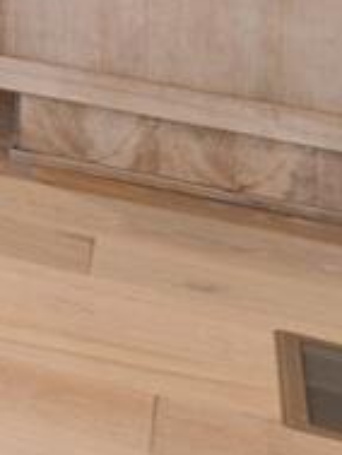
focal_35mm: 134
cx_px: -1467
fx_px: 1764
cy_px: -513
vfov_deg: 12.5
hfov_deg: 6.0
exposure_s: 1/4
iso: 160
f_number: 8
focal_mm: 16.5
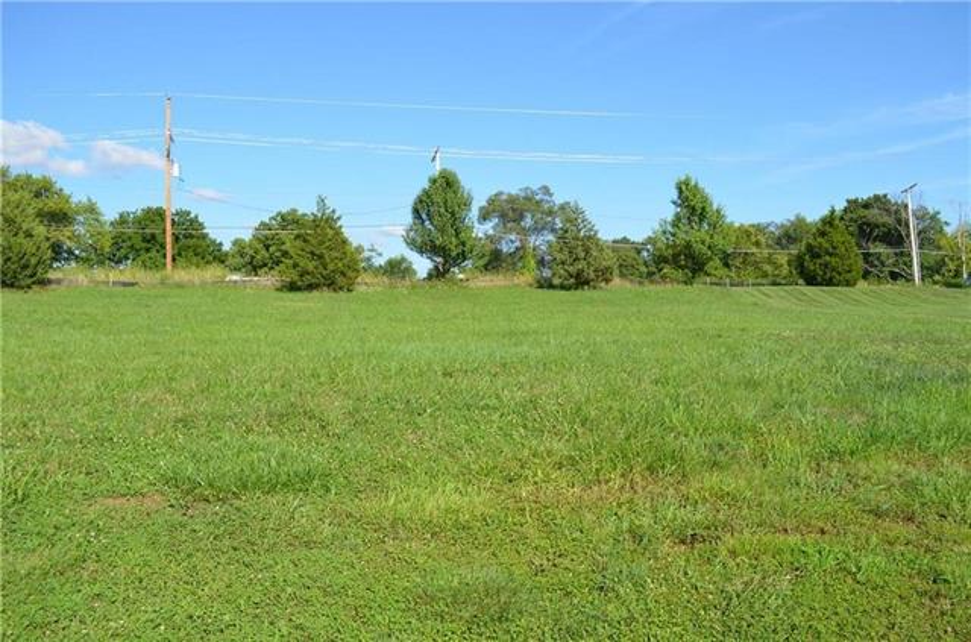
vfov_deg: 39.7
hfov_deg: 57.4
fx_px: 888
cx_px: 486
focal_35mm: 33
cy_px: 321
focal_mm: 22
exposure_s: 1/1600
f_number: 6.3
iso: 400
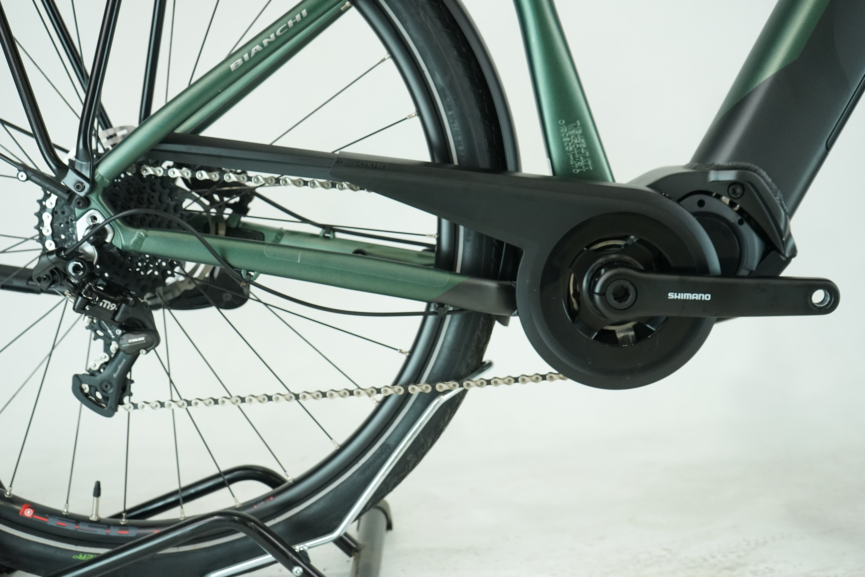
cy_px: 288
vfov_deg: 31.2
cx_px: 432
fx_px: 1033
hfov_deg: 45.4
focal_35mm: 43
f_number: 5.6
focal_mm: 43
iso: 1600
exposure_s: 1/200
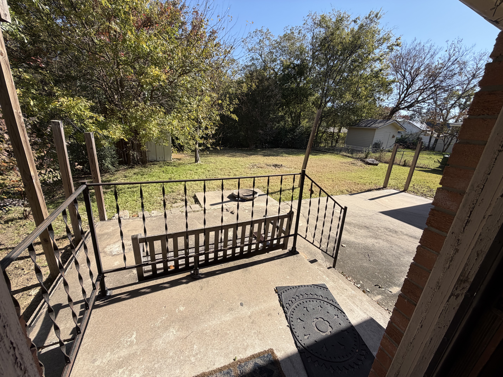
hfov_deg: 102.1
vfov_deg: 85.7
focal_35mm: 14
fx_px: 203
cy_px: 188
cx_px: 252
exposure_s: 1/770
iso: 40
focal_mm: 2.22
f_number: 2.2
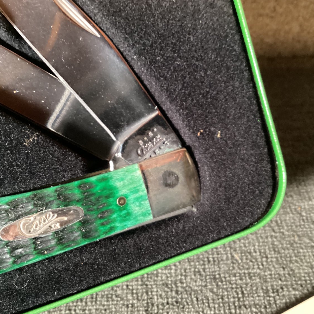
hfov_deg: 44.9
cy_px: 156
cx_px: 166
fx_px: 380
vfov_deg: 44.9
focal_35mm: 37
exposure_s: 1/25
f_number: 2.4
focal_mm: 3.3
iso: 500
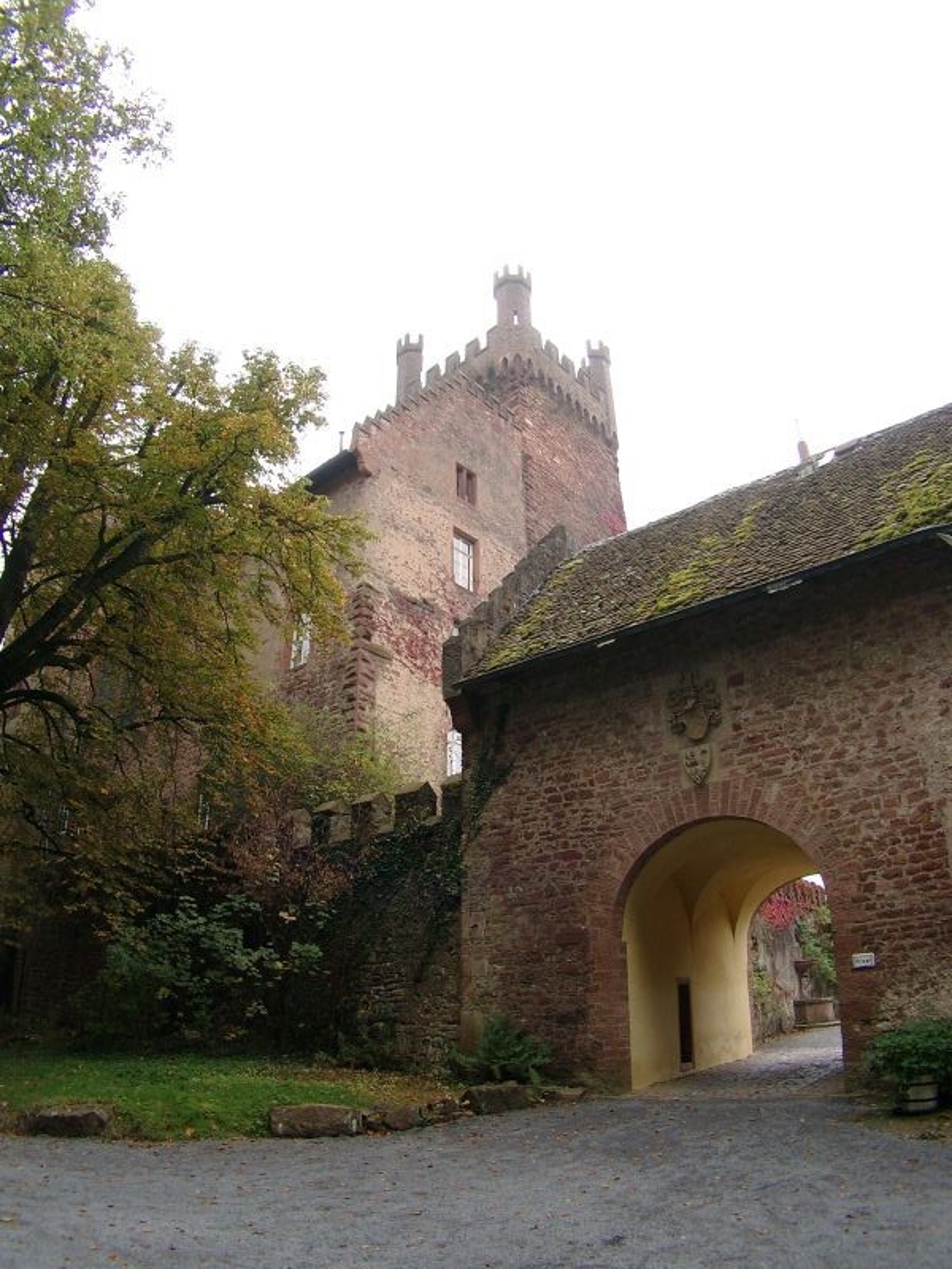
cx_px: 476
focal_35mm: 34
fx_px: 1247
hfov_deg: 41.8
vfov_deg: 54.0
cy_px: 634
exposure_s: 1/142
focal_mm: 7.13
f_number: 4
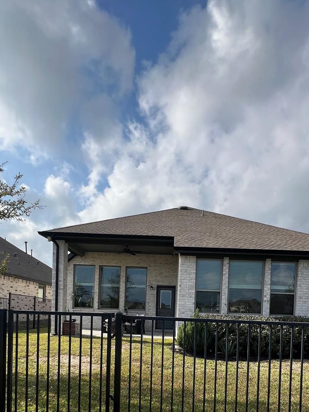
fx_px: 262
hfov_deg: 60.9
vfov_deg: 70.6
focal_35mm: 22
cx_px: 172
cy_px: 315
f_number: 1.8
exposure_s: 1/1277
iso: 32
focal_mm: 1.57
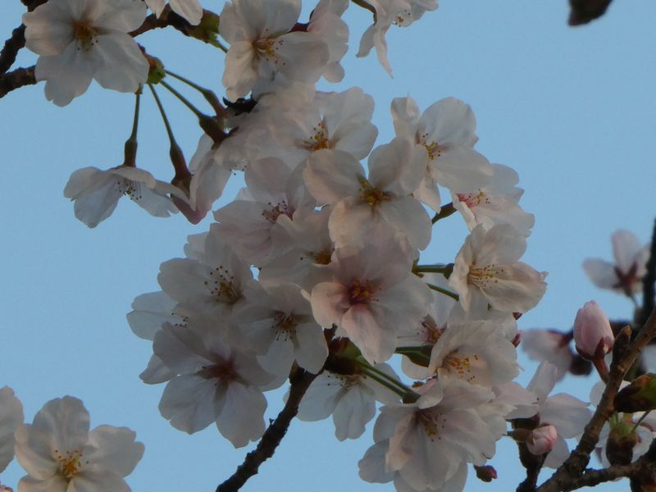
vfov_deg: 4.0
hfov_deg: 5.3
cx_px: 328
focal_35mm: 373
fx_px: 7069
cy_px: 246
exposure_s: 1/100
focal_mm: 66.8
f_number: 6
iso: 200
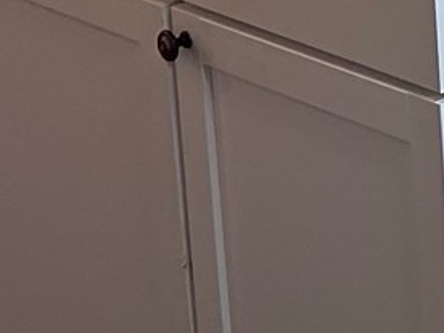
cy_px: -669
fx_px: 2322
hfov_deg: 8.6
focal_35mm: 181
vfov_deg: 7.3
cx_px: 1432
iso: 100
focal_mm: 5.7
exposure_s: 1/120
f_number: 1.5
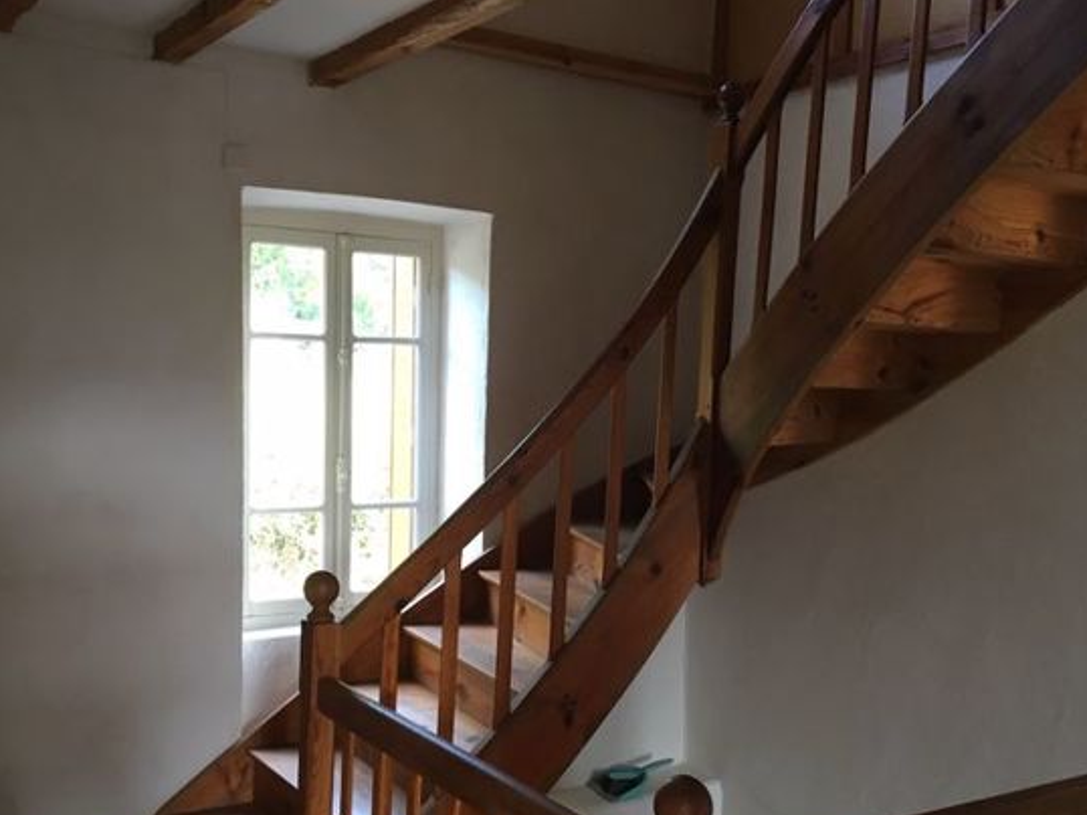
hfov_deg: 49.0
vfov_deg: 37.6
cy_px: 467
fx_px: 1193
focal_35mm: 38
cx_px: 547
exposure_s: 1/33
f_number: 2.2
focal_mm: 4.15
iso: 100
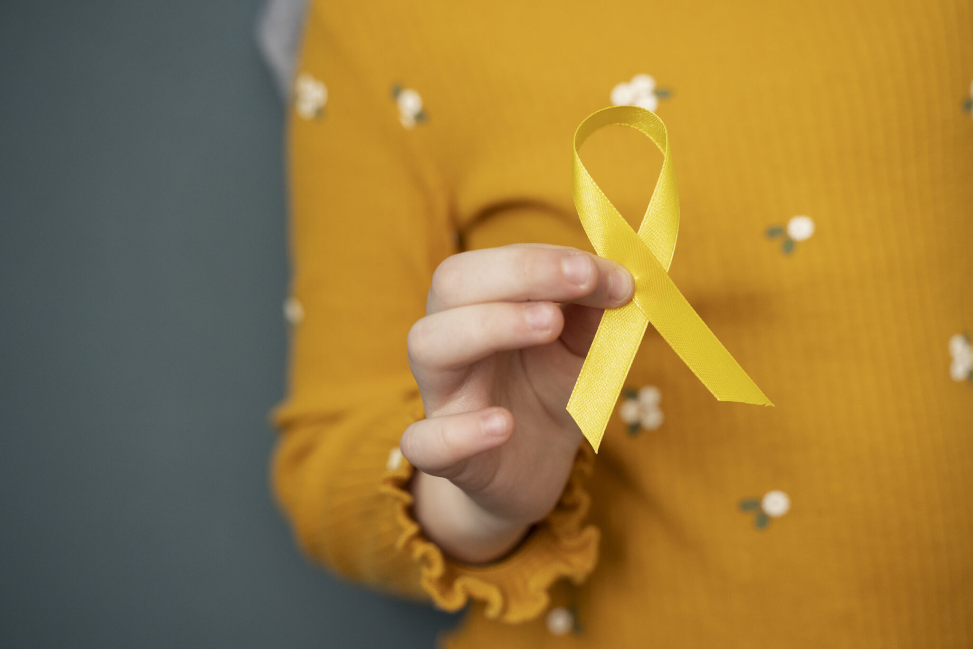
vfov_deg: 24.2
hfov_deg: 35.6
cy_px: 324
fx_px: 1513
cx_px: 486
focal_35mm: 56
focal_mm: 56
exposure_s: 1/320
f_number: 3.5
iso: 1250
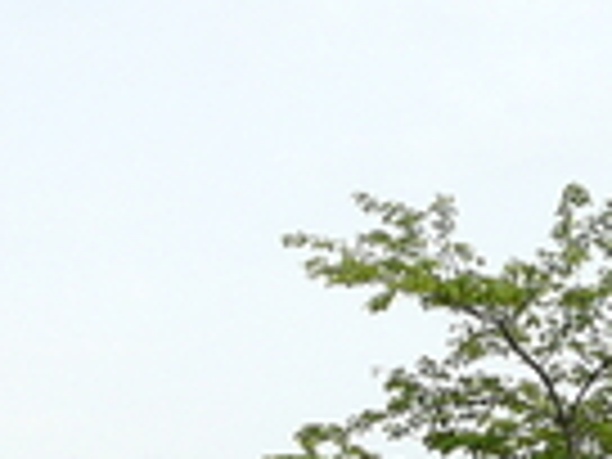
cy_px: 864
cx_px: 261
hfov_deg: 12.0
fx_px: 2917
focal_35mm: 165
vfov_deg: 8.6
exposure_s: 1/500
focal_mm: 5.2
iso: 100
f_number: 2.8
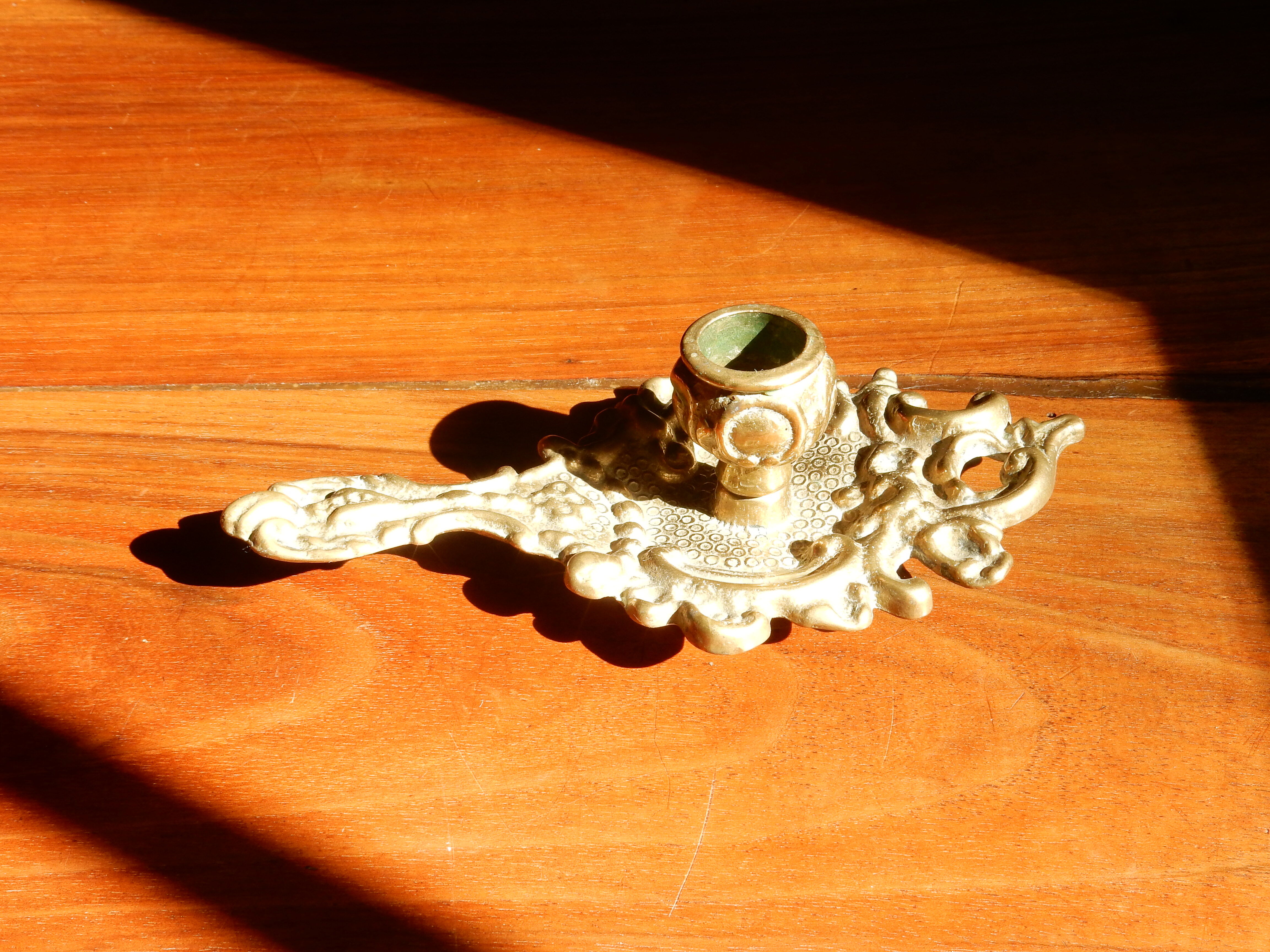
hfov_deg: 43.9
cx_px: 635
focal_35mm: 43
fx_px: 1578
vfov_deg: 33.6
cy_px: 476
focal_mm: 7.6
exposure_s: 1/50
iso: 125
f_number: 5.3
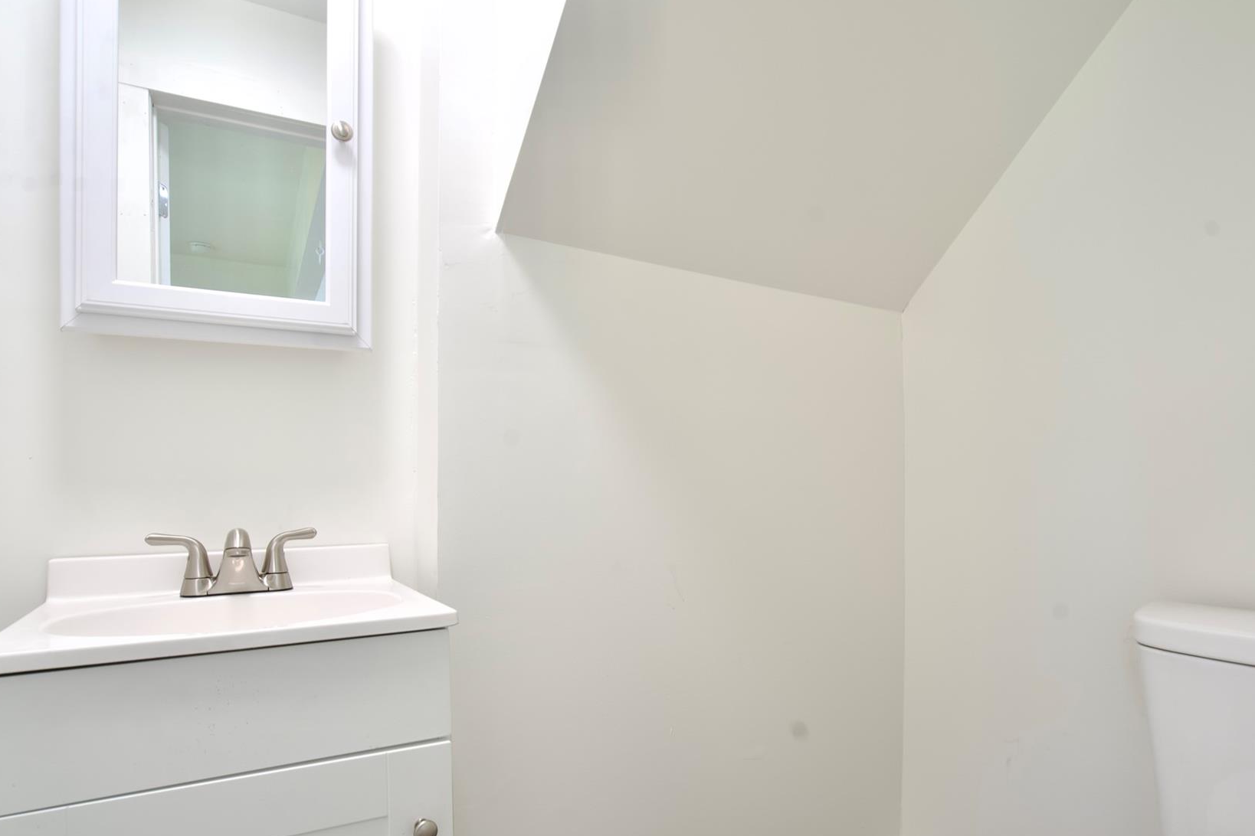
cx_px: 651
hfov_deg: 83.9
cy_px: 481
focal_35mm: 20
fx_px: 697
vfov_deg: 61.6
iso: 100
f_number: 8
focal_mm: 16
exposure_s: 1/6
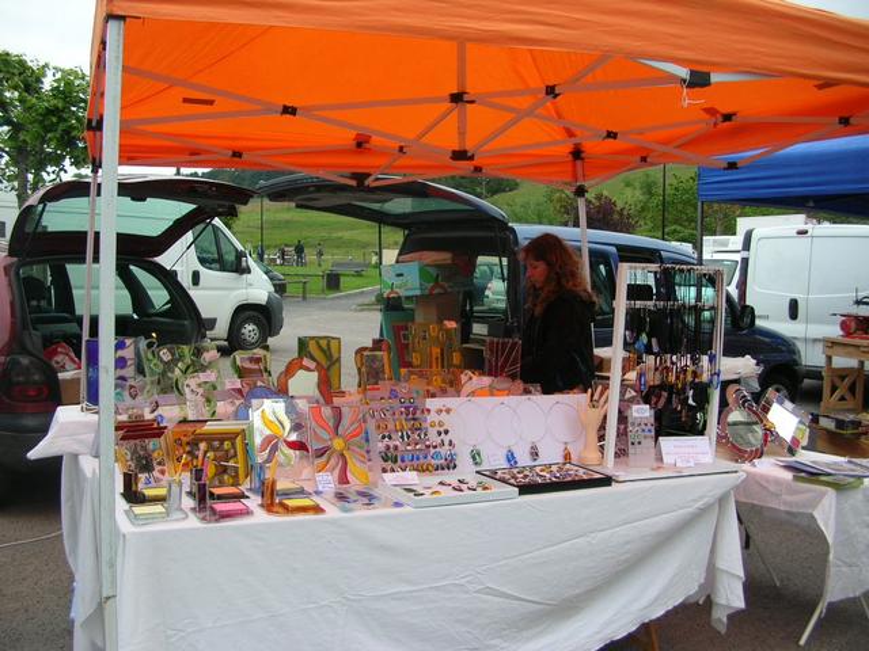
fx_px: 879
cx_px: 434
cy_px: 326
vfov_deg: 40.7
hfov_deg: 52.6
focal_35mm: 35
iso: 50
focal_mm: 5.8
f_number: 2.8
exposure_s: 1/156
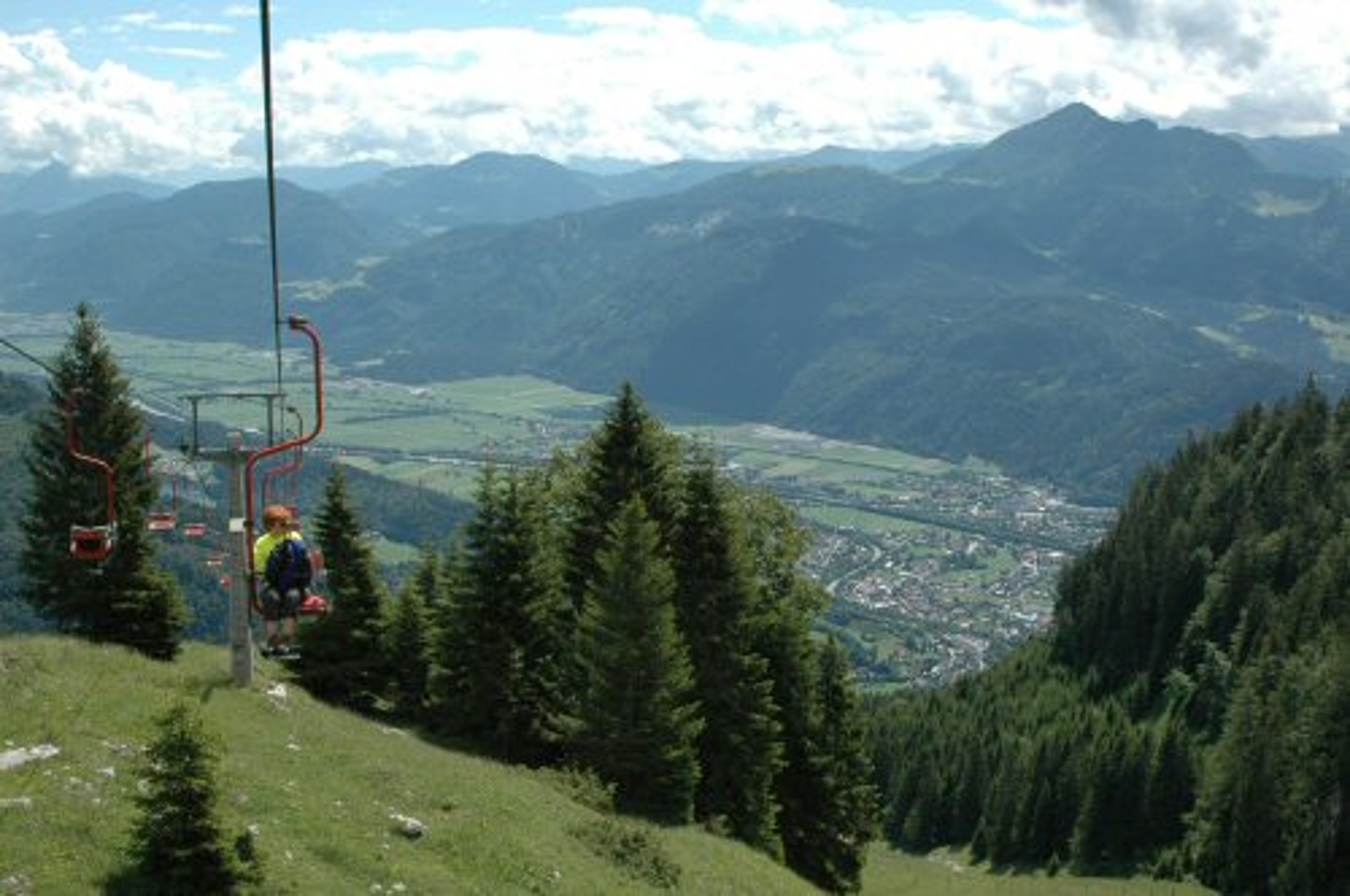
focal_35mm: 42
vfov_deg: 31.8
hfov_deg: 46.5
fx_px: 1573
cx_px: 675
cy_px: 448
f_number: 9
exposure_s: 1/320
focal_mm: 28
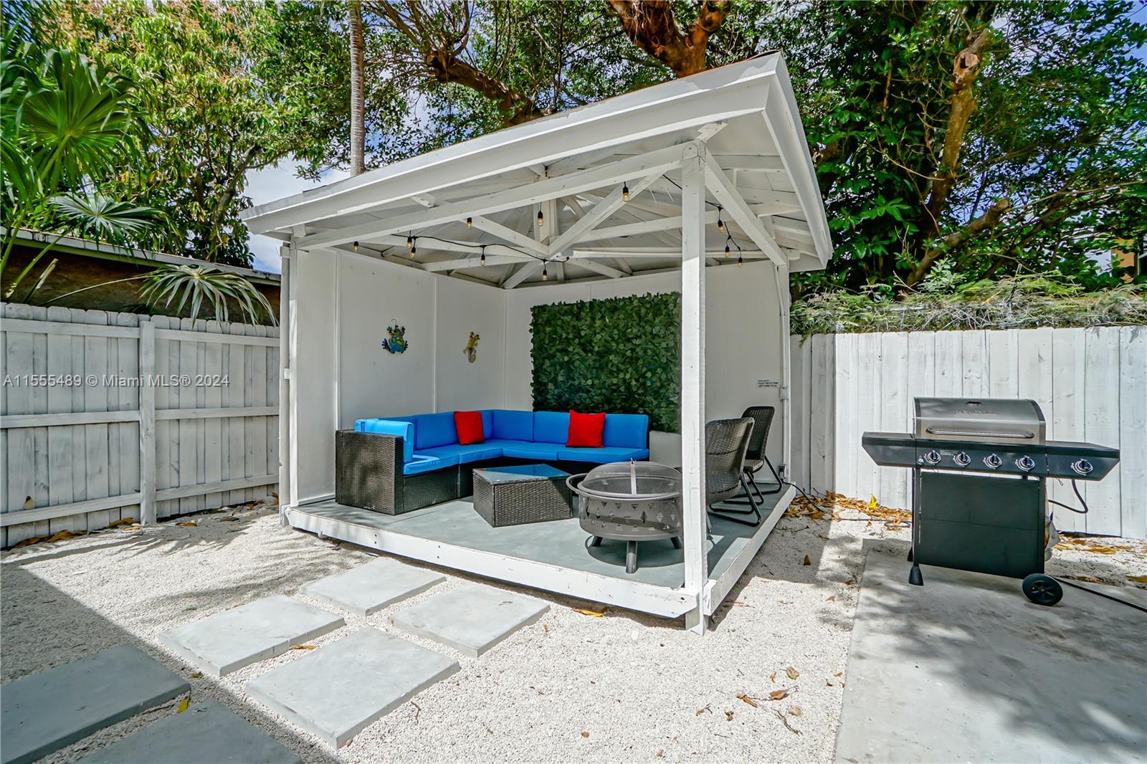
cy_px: 382
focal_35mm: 15
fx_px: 478
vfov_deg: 77.3
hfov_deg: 100.4
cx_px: 574
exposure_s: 1/500
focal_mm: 10
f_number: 10
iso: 160
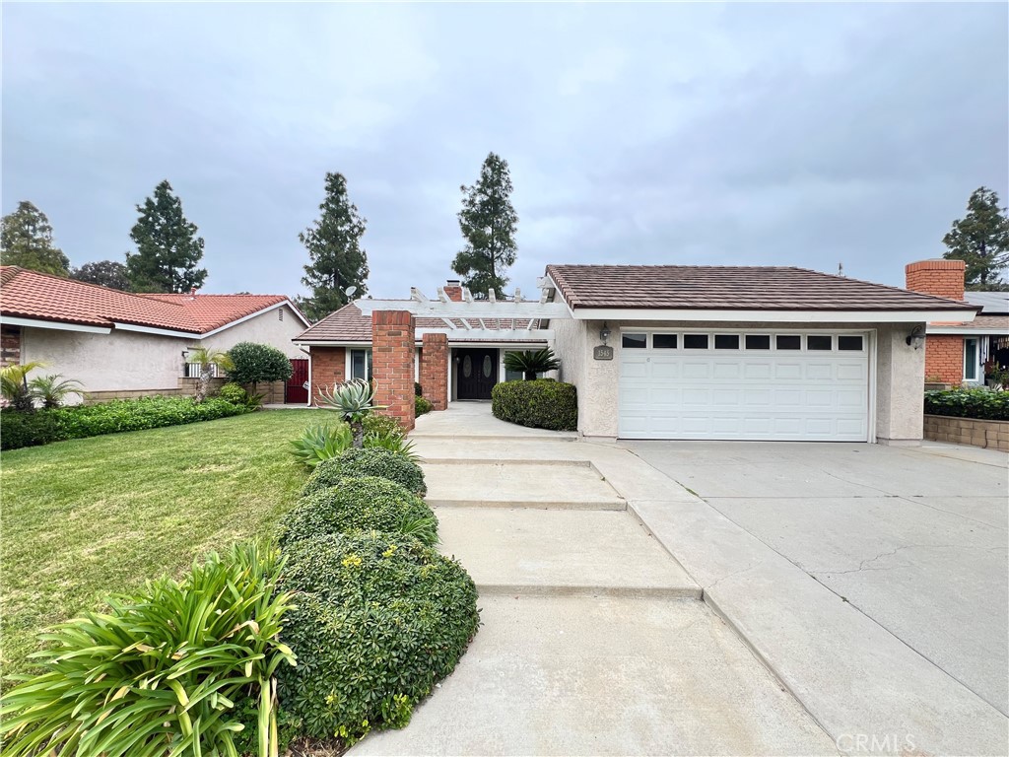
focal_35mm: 13
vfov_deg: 89.9
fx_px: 379
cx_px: 504
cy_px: 378
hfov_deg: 106.2
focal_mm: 1.57
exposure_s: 1/440
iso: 32
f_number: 1.8
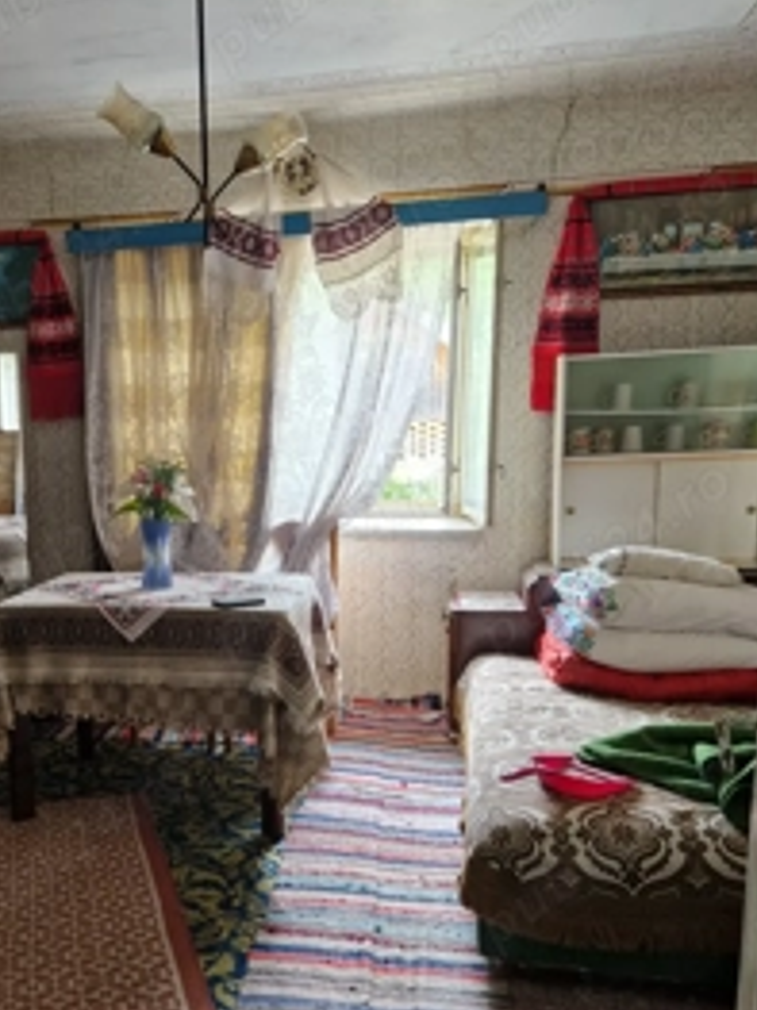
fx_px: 1021
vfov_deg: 52.2
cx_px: 200
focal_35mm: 35
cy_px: 622
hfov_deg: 39.7
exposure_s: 1/100
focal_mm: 5.4
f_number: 1.8
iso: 250
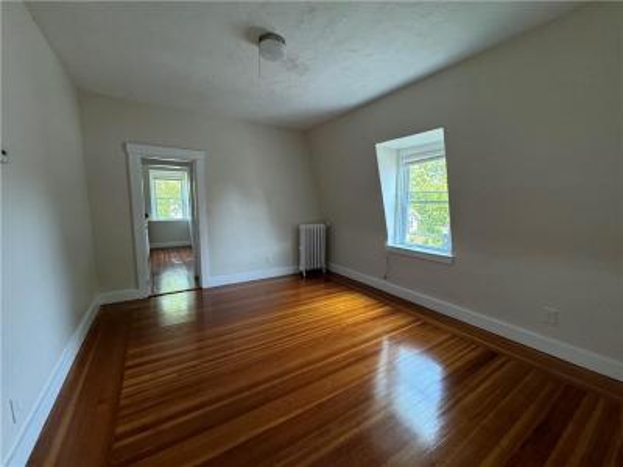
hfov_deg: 102.1
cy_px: 234
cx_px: 312
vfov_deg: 85.7
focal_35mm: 14
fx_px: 252
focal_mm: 2.22
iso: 250
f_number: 2.2
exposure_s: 1/99
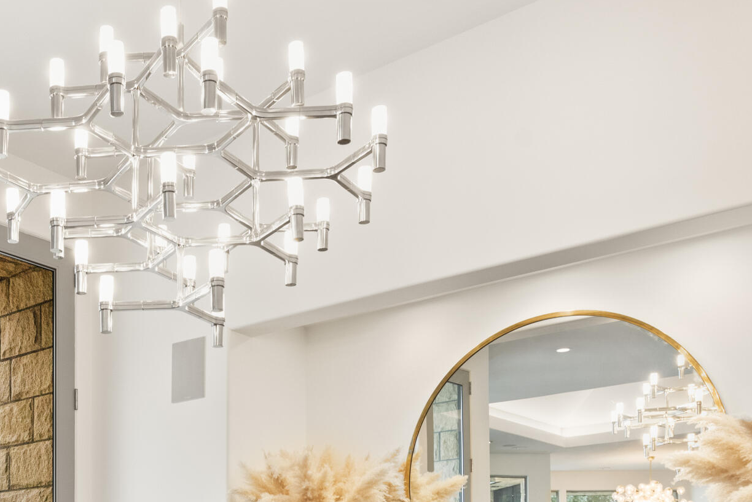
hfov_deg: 38.6
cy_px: 593
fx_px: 1024
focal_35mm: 49
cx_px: 135
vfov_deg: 25.0
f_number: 7.1
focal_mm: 20
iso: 1250
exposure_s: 1/10
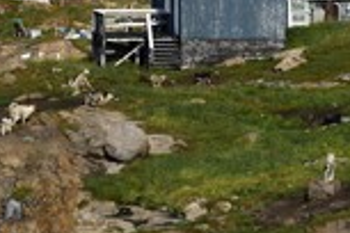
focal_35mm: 302
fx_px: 2936
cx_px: 430
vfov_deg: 4.5
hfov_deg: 6.8
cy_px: -50
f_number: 10
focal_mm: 110
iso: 200
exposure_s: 1/400
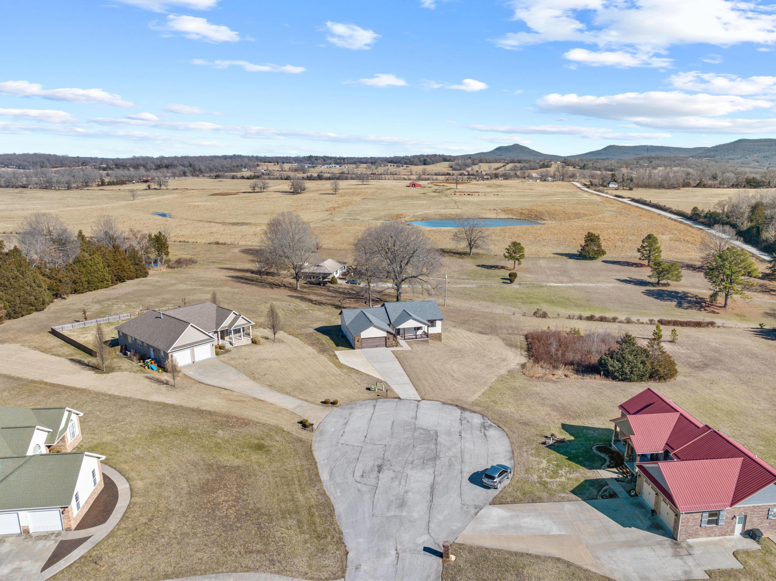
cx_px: 388
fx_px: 538
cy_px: 290
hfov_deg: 71.6
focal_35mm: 24
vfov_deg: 56.8
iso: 100
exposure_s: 1/1600
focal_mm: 12.29
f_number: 2.8
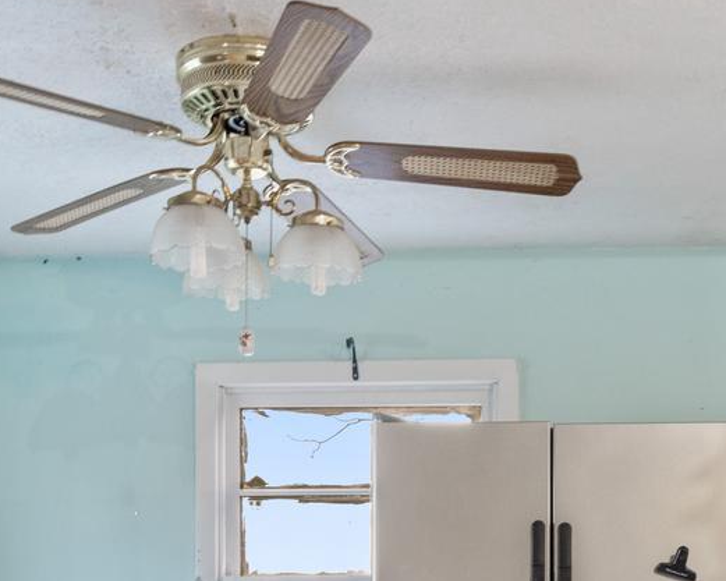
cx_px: 481
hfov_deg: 31.7
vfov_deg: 23.6
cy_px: 692
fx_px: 1268
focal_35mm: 59
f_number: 4
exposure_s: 1/10
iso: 320
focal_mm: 16
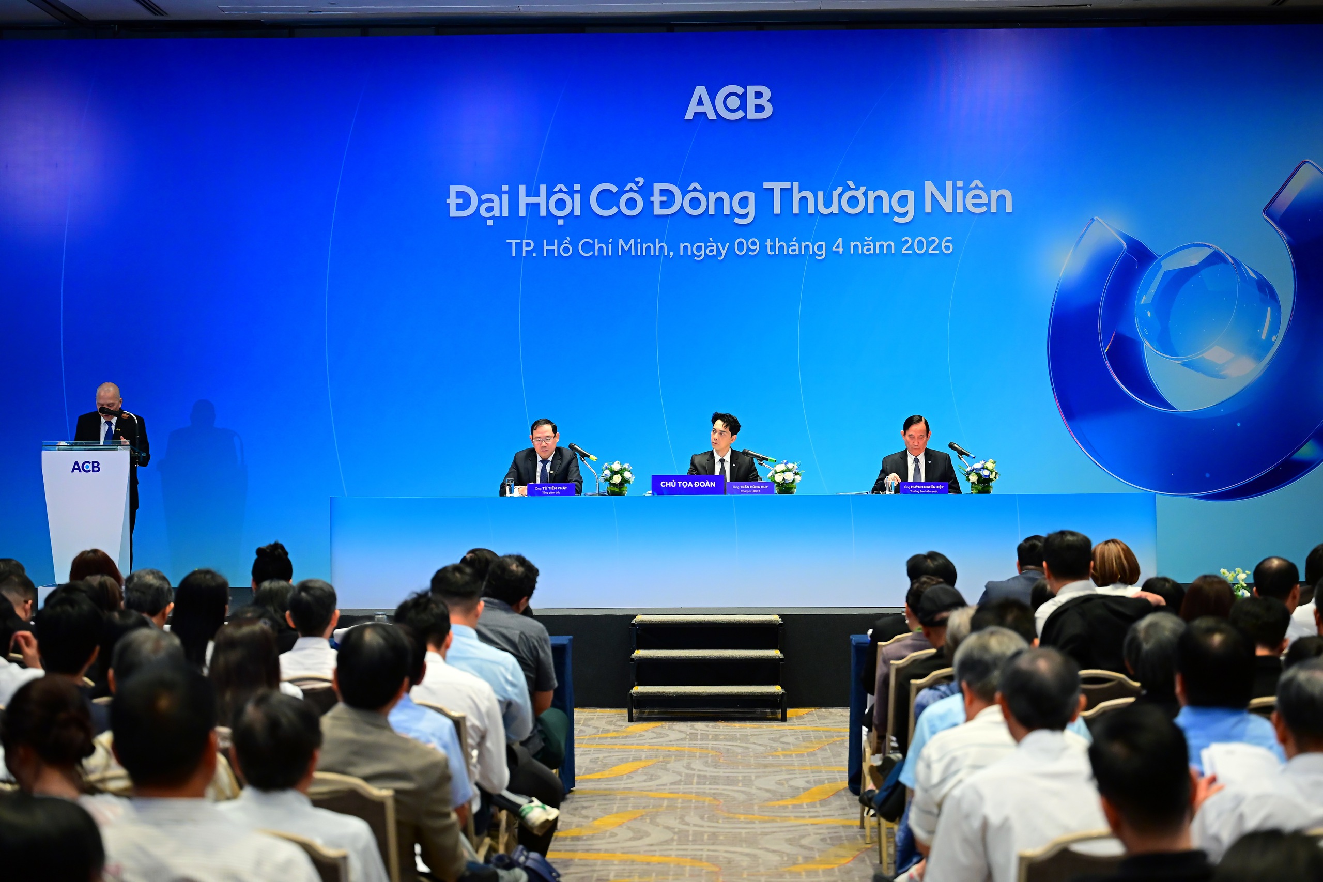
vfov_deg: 19.5
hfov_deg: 28.8
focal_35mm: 70
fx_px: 2572
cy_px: 441
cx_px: 662
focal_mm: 70
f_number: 2.8
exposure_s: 1/200
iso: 3200
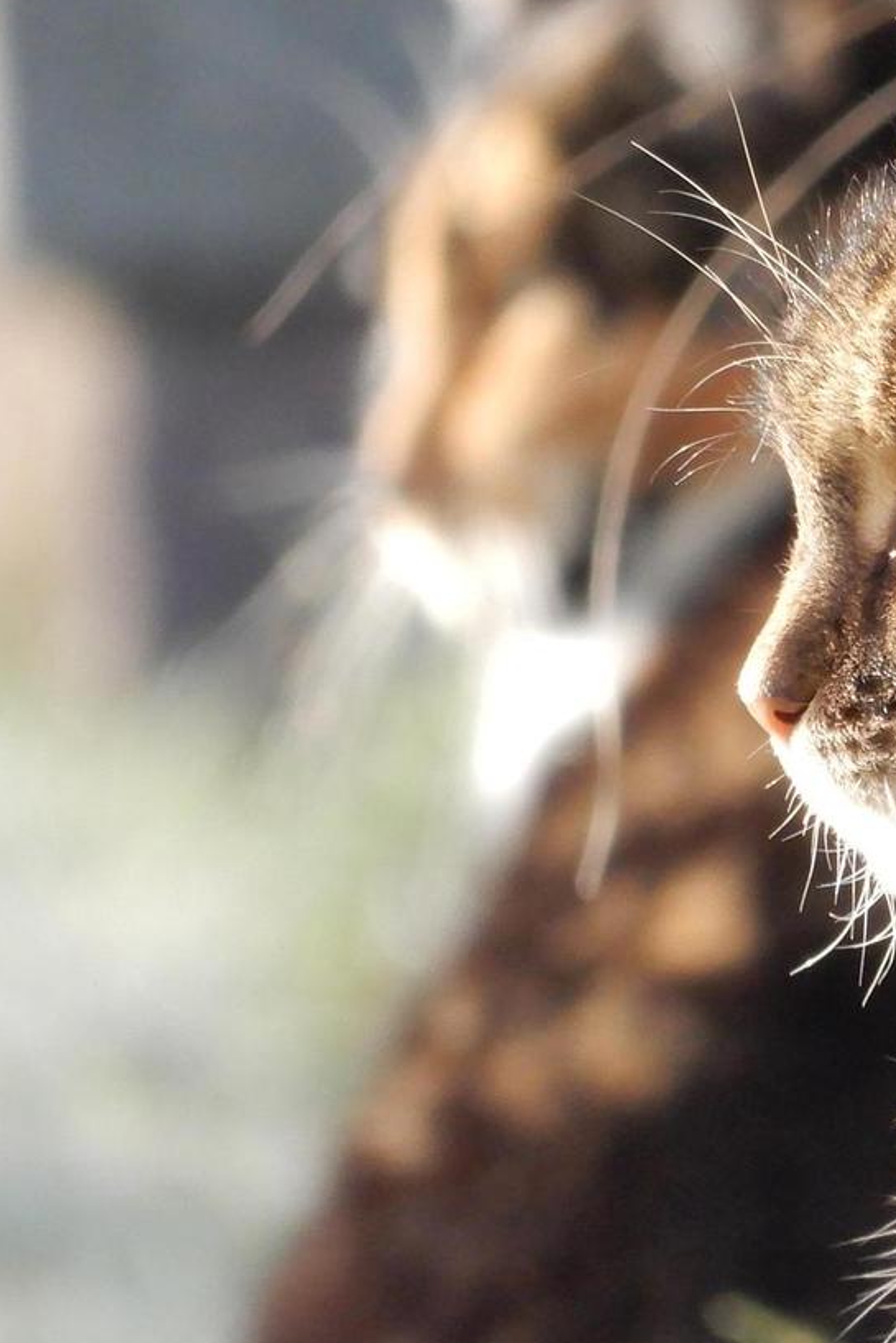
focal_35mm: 1710
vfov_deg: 1.2
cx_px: 968
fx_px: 63808
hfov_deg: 0.8
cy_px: 500
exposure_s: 1/200
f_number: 6.9
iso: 400
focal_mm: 151
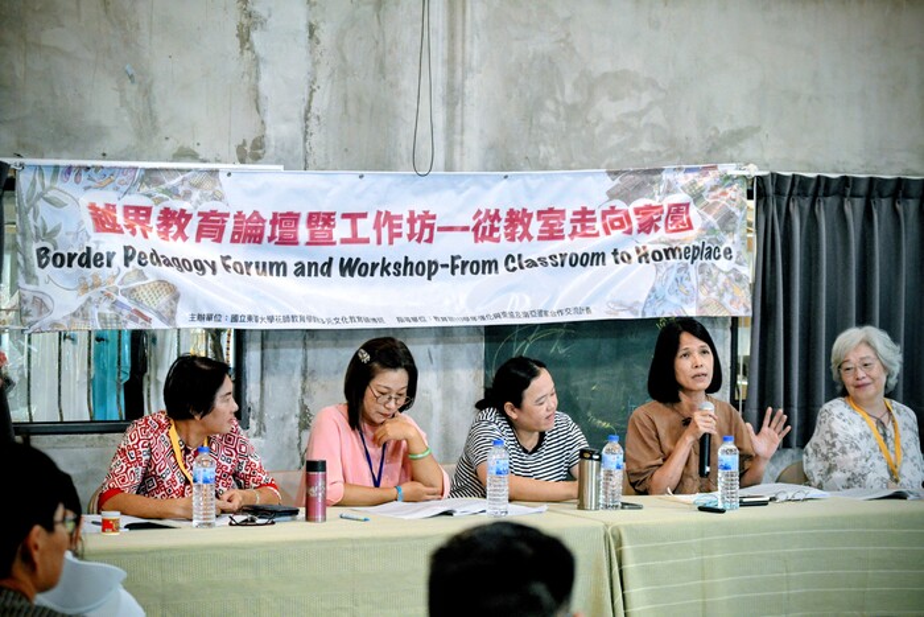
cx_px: 462
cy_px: 308
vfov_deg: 13.0
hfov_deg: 19.5
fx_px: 2695
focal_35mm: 105
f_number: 4
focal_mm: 70
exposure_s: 1/250
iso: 2500
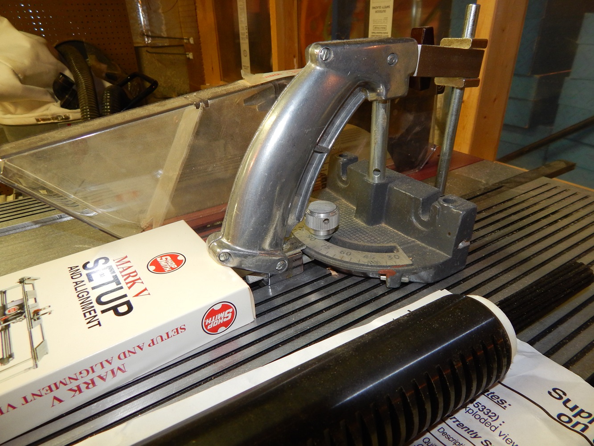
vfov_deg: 58.9
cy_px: 223
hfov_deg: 73.9
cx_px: 297
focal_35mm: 23
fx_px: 395
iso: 200
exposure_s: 1/30
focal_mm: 4
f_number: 3
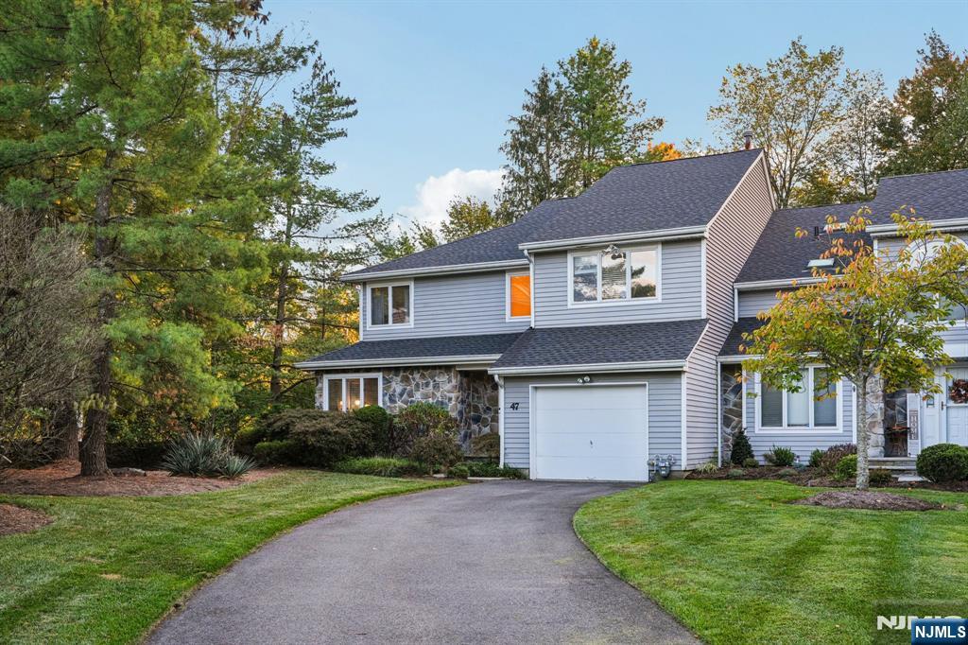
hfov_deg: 54.4
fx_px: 941
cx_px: 484
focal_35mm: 35
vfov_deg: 37.8
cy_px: 322
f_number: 9
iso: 320
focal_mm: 35
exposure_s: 1/40
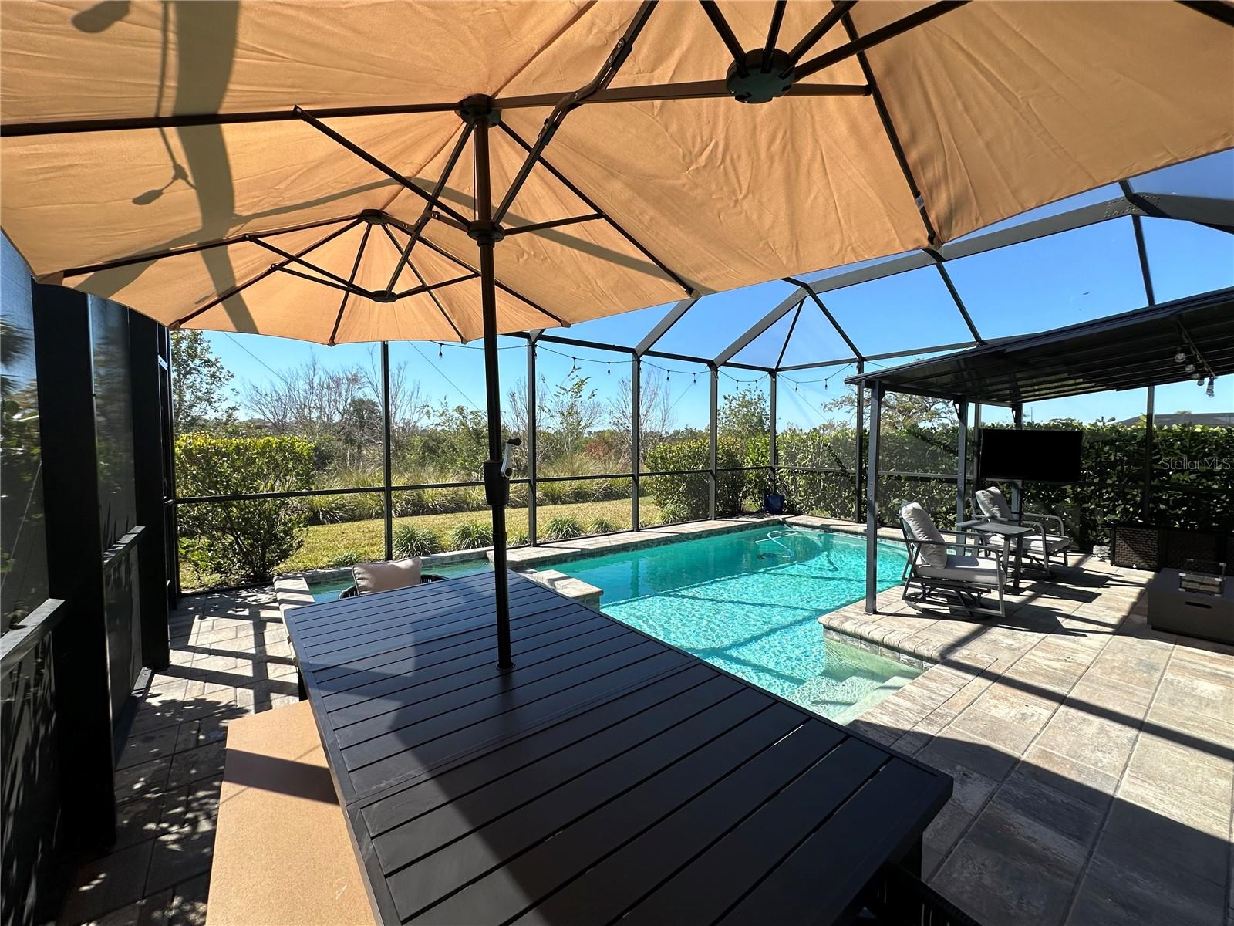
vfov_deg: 85.7
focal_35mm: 14
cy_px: 463
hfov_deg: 102.1
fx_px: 499
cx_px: 617
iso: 40
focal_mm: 2.22
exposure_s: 1/947
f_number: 2.2
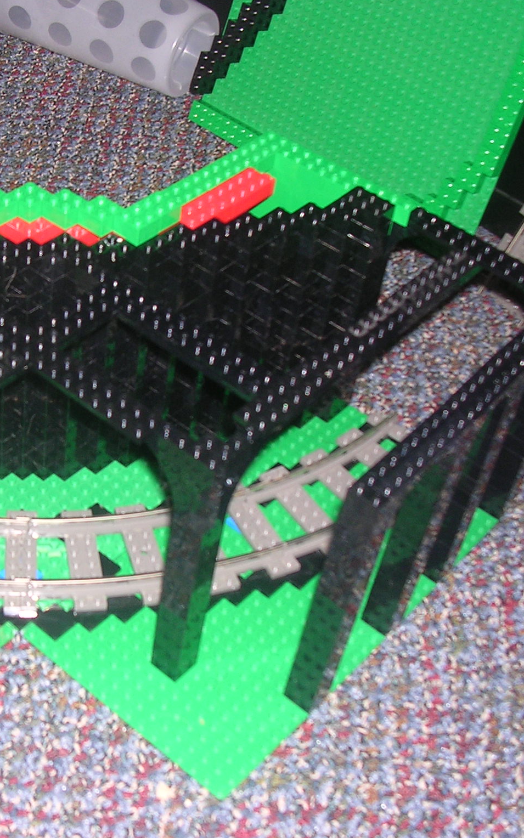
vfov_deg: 37.5
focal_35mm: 54
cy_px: 418
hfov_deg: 23.3
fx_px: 1234
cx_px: 42
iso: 120
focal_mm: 5.8
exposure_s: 1/60.1
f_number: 2.8
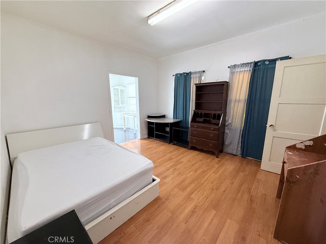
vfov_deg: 85.7
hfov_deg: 102.1
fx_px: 132
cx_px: 163
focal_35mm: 14
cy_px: 122
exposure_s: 1/60
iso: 320
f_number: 2.2
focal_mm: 2.22
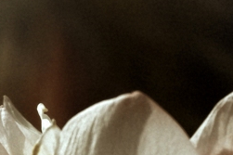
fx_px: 15458
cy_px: 176
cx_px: -12
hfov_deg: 0.9
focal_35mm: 2390
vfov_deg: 0.6
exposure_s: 1/180
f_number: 8
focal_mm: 500
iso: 100
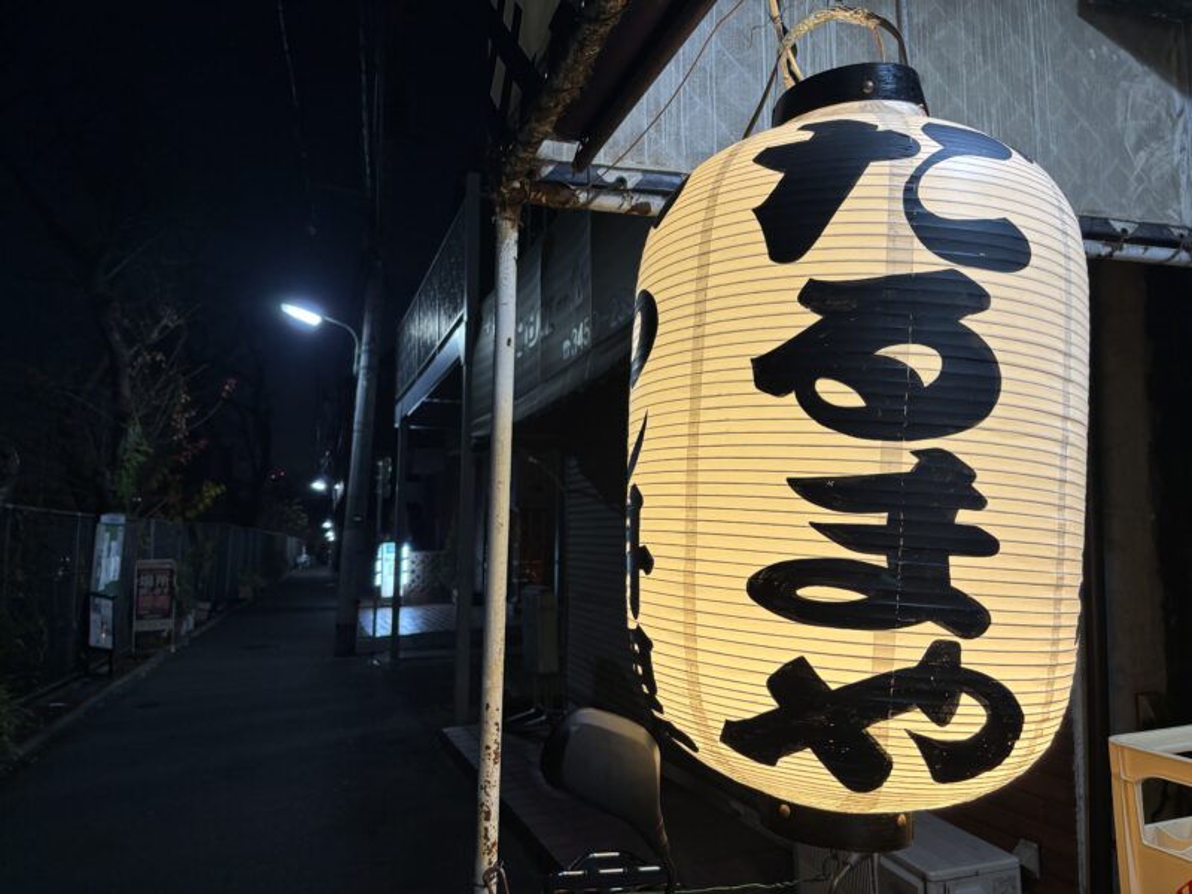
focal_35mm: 26
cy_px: 447
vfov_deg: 53.1
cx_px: 596
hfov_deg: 67.3
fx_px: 895
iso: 125
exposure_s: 1/50
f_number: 1.6
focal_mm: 5.96
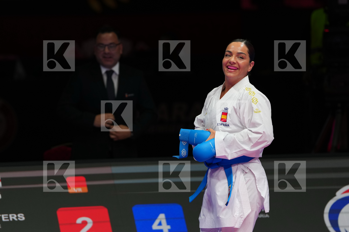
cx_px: 174
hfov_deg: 6.9
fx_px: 2908
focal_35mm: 300
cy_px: 116
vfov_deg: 4.6
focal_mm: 200
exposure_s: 1/1000
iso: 640
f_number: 2.8
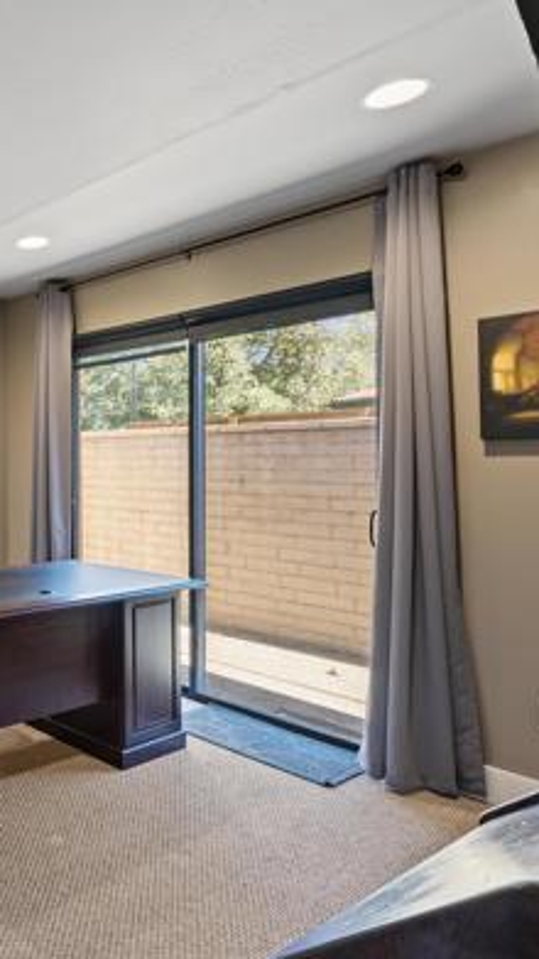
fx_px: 610
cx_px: -125
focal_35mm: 24
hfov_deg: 35.9
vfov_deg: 76.3
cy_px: 504
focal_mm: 14
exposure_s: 1/3
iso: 640
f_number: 9
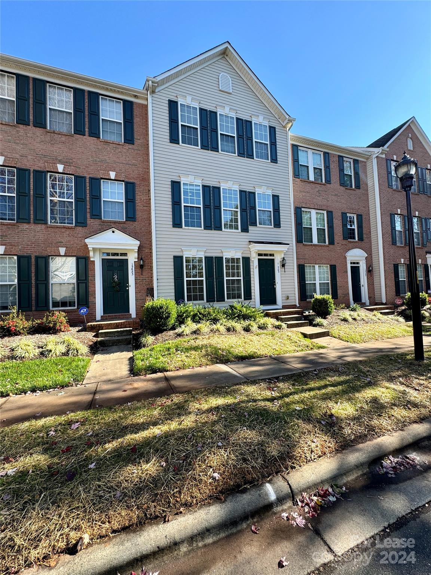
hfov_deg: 85.7
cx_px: 216
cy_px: 288
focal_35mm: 14
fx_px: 232
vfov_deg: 102.1
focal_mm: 2.22
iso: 40
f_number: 2.2
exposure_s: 1/467
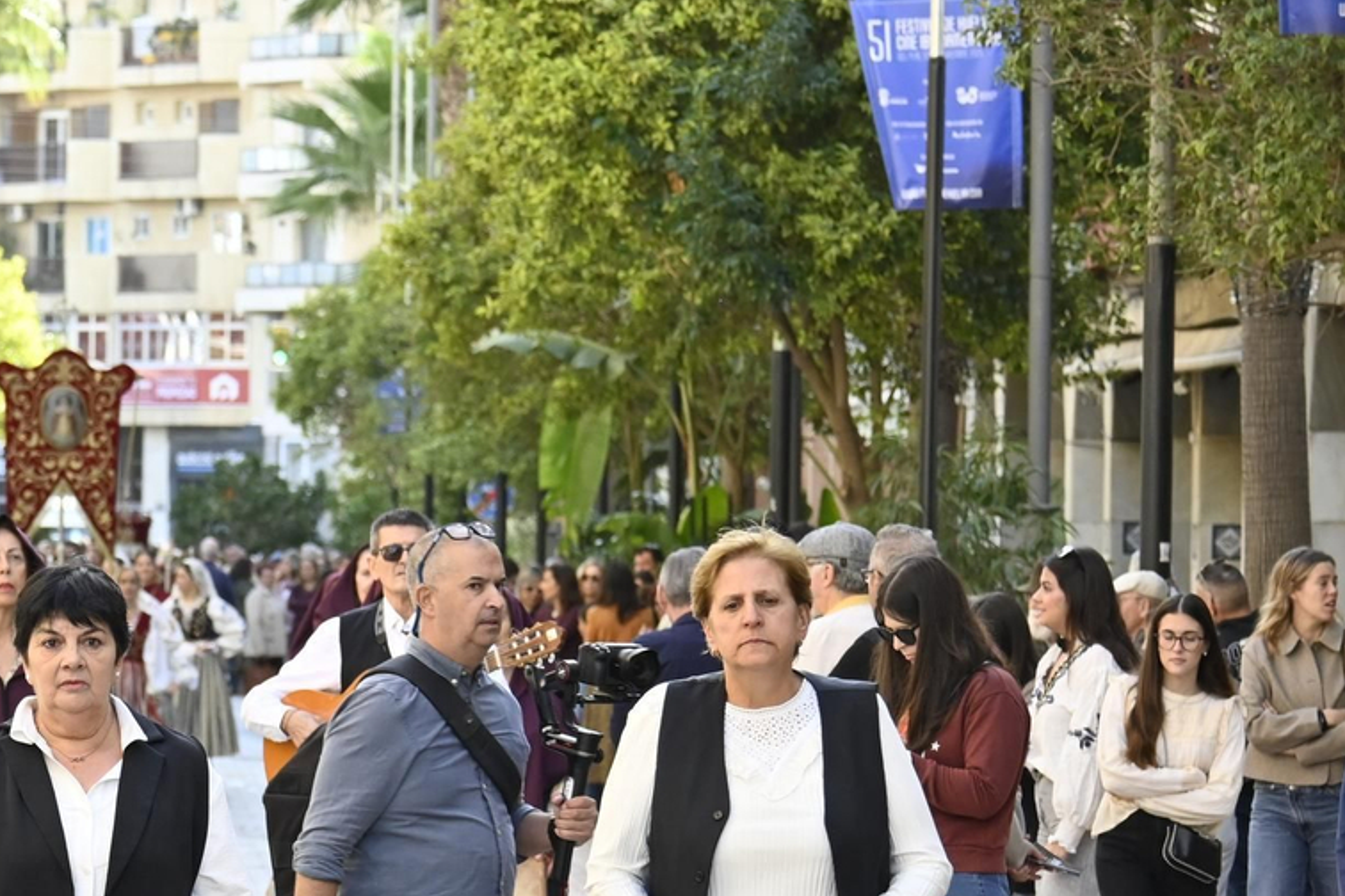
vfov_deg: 5.0
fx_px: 10313
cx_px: 93
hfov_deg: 7.4
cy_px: 944
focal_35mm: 276
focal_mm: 87
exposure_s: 1/320
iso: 500
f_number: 5.6
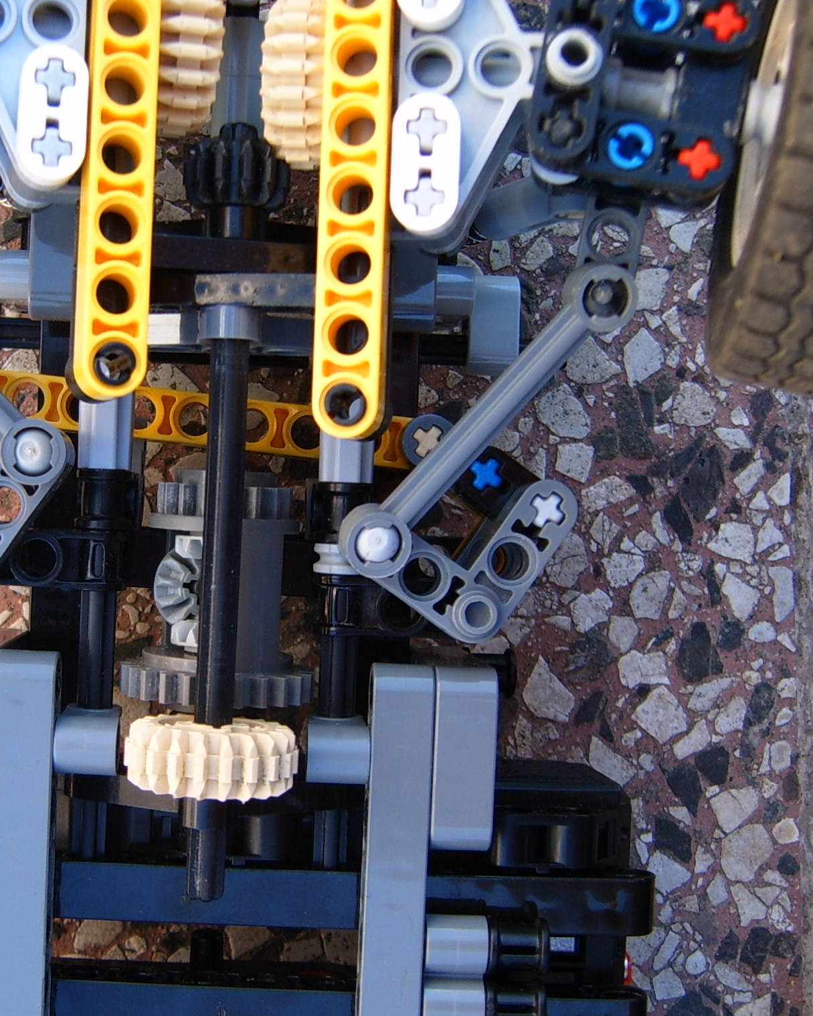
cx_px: 198
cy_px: 506
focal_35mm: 50
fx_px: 1504
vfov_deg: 37.3
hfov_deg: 29.7
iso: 63
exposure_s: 1/90
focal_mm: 5.8
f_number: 2.8
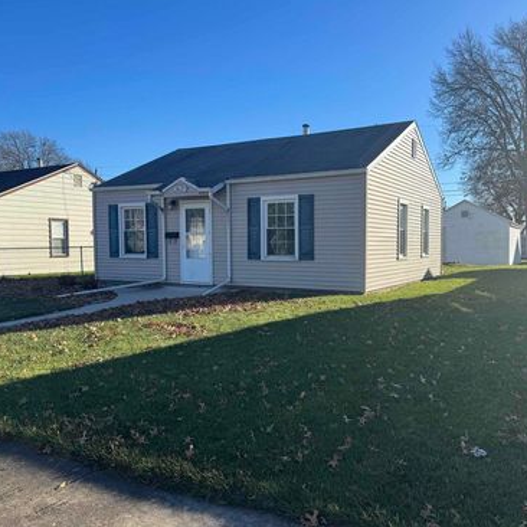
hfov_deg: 55.6
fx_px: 500
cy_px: 269
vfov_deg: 55.6
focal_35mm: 29
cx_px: 282
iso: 80
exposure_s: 1/3096
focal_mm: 6.86
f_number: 1.78
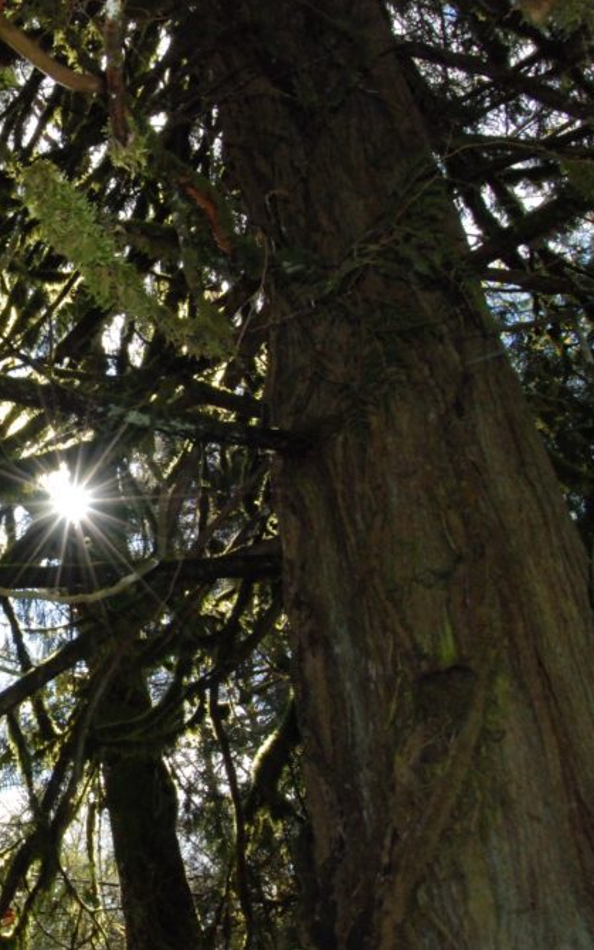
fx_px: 1030
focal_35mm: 40
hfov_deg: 28.1
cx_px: -121
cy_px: 484
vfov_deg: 49.5
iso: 1250
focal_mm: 17
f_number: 20
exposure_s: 1/200
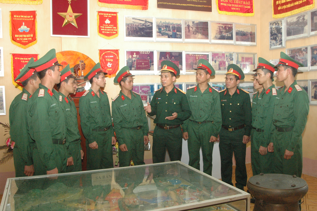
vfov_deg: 36.8
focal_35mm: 36
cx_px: 158
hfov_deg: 53.2
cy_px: 106
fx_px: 317
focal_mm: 24
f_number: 7.1
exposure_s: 1/60
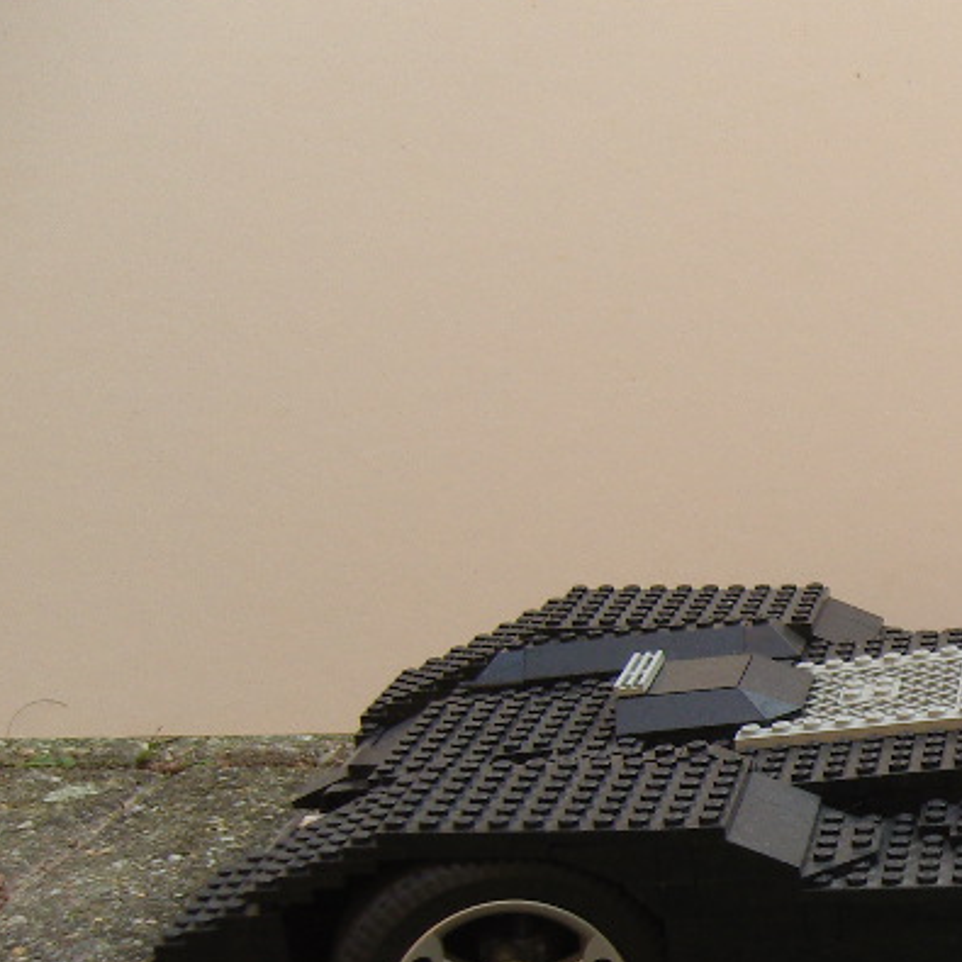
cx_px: 1220
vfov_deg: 21.8
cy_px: 821
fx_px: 2452
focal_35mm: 78
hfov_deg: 20.4
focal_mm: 7.3
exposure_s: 1/80
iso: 100
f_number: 2.8
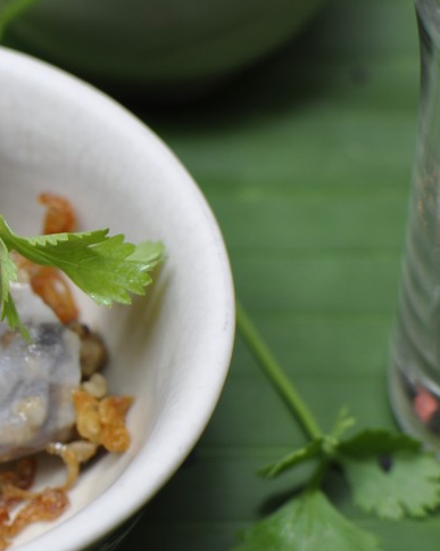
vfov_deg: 17.6
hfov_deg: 13.6
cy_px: 323
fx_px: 1775
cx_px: -140
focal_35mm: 109
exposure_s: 1/125
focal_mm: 35
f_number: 5.6
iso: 200
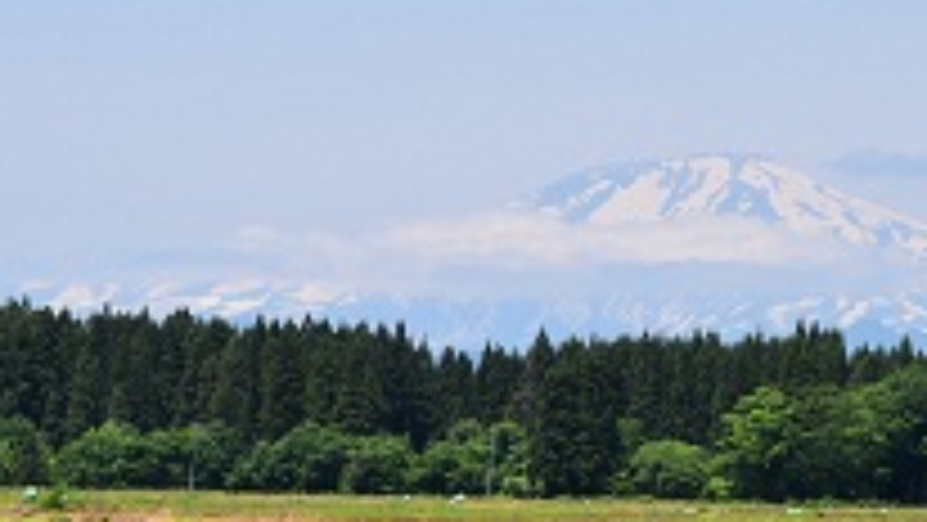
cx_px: 432
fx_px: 5729
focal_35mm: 233
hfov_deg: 9.3
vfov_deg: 5.2
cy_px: 572
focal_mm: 68
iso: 400
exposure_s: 1/500
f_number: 11
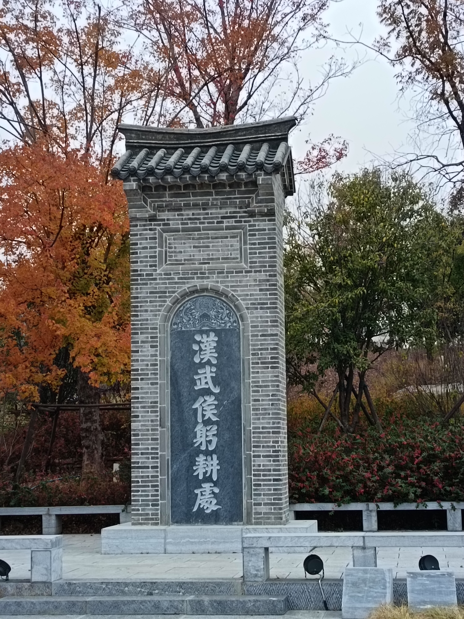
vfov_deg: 28.6
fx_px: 1215
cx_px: 232
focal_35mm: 68
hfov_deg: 21.6
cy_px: 310
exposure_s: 1/117
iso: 100
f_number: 1.75
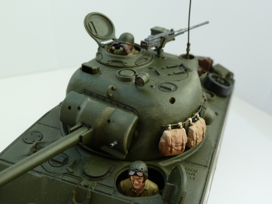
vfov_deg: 36.0
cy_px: 102
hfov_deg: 46.8
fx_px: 314
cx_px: 136
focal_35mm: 40
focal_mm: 6.5
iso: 80
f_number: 3.6
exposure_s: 1/80
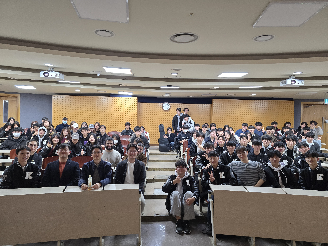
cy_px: 123
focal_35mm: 23
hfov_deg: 73.9
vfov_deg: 58.9
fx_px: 218
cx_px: 164
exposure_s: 1/120
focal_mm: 6.3
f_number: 1.7
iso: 400
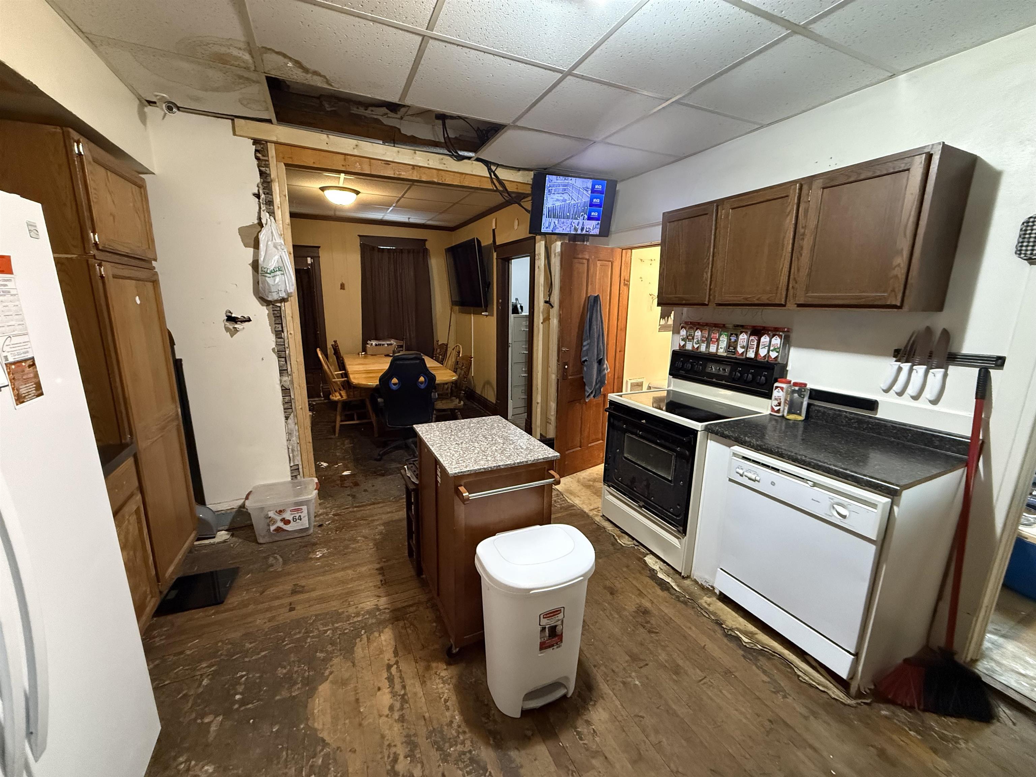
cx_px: 518
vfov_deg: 85.7
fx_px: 419
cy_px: 388
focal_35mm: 14
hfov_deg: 102.1
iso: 800
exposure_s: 1/60
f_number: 2.2
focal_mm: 2.22
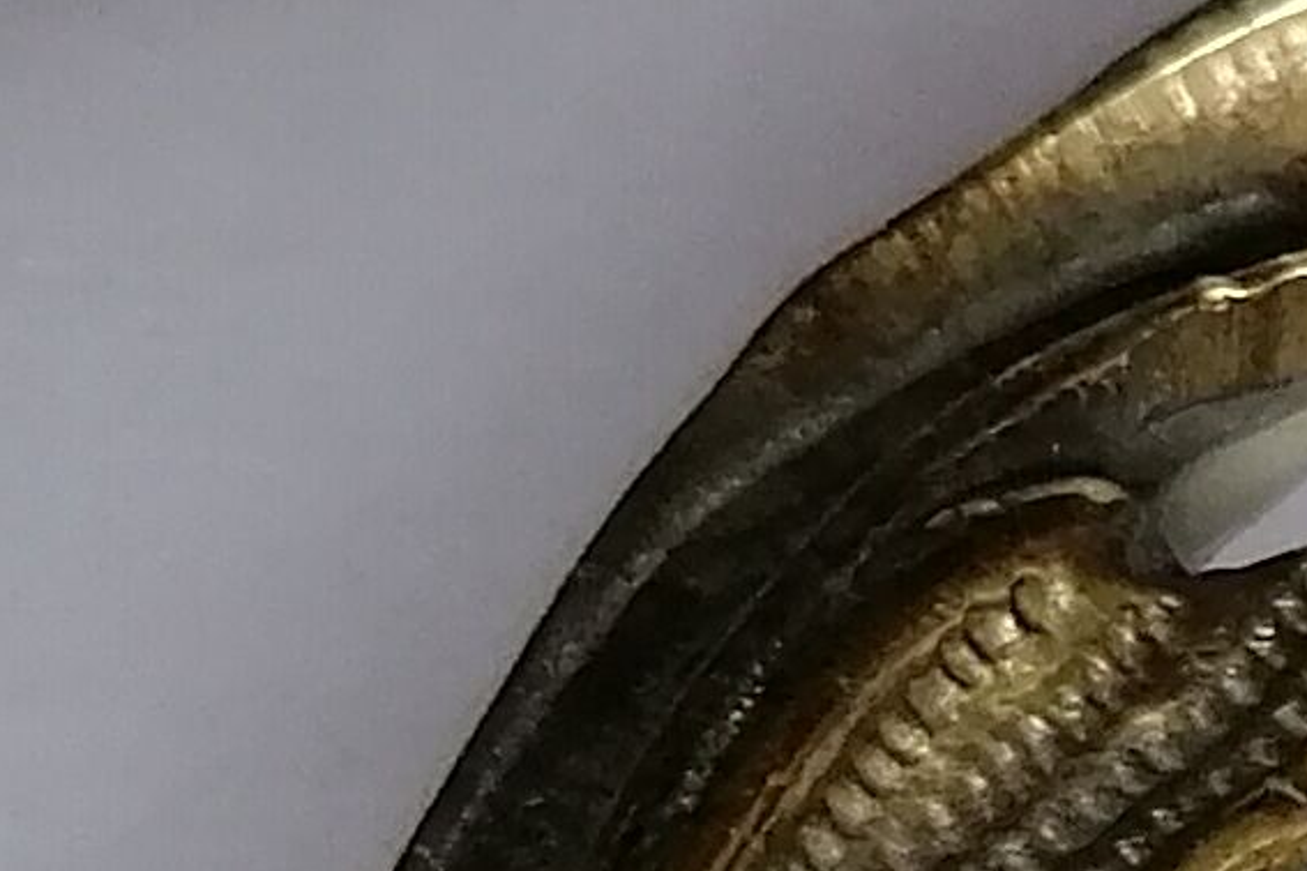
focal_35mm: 198
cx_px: 3273
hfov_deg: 9.2
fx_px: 7188
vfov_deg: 6.6
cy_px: 2032
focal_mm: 4.75
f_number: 1.8
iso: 160
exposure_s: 1/33.3
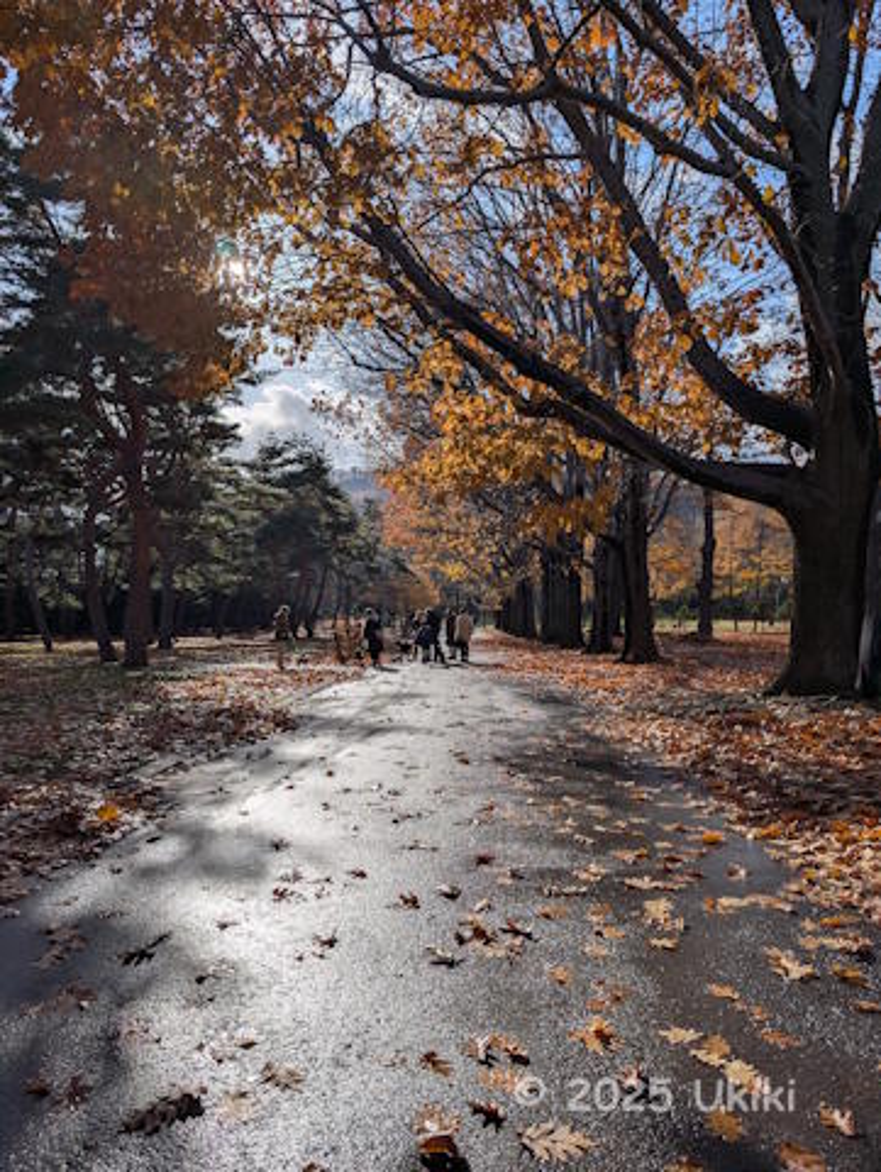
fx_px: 813
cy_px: 586
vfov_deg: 71.5
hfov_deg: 56.9
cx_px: 440
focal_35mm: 24
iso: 18
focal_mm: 6.9
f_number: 1.68
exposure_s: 1/4808
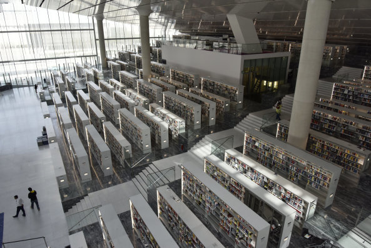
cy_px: 124
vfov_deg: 53.2
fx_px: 247
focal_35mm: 24
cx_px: 186
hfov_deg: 73.7
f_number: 7.1
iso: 800
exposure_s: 1/320
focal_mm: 24
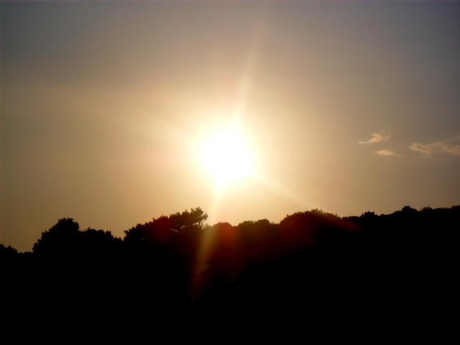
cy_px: 172
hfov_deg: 18.7
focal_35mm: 105
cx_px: 230
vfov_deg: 14.1
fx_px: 1395
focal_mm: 18.9
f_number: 14.2
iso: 80
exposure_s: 1/500
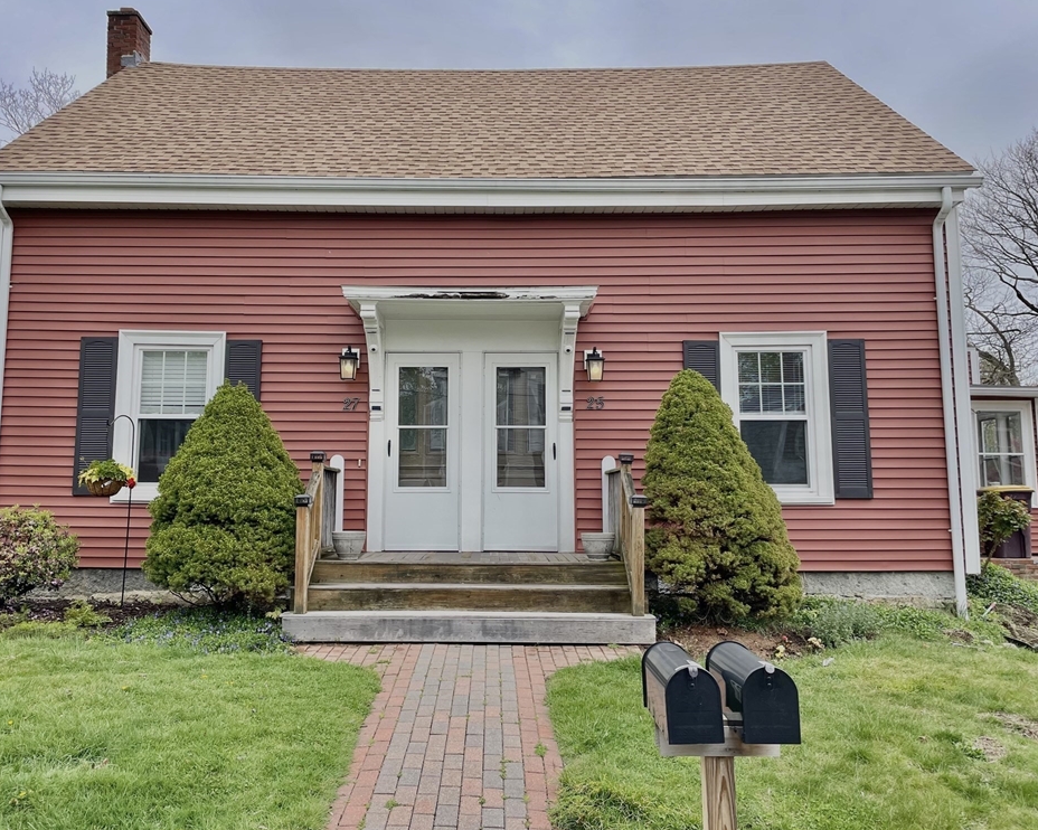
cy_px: 408
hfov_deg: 62.1
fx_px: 860
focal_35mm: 28
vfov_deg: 51.5
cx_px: 478
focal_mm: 4.2
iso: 32
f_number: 1.6
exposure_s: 1/1511
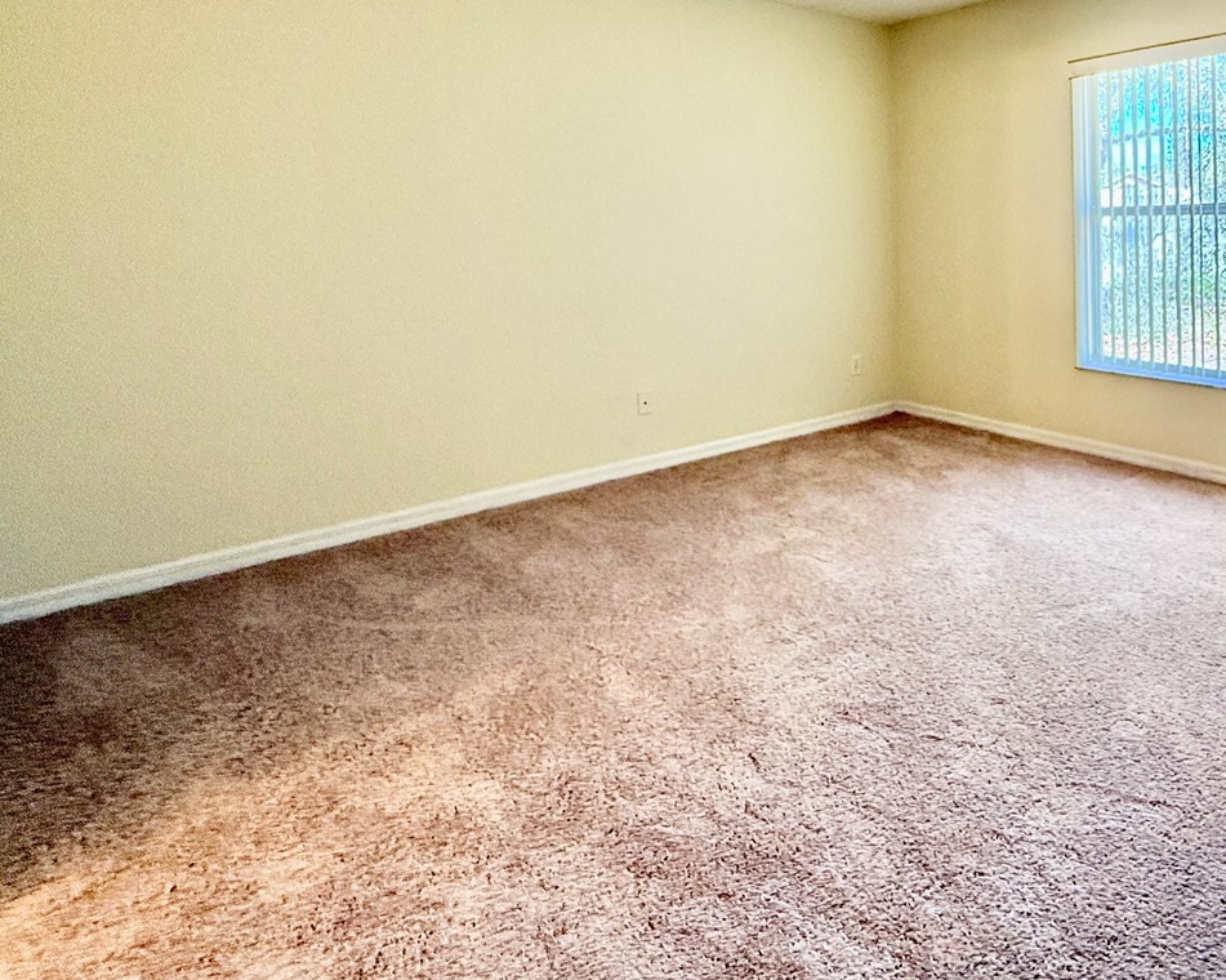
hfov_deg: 67.8
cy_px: 227
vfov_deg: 57.3
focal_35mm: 23
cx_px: 924
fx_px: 834
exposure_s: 1/120
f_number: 2.2
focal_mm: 2.22
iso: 200
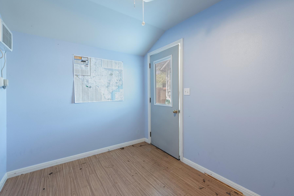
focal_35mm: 16
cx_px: 155
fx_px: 131
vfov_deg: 73.8
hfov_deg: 96.6
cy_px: 98
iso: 400
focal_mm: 14
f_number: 8
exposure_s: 1/2
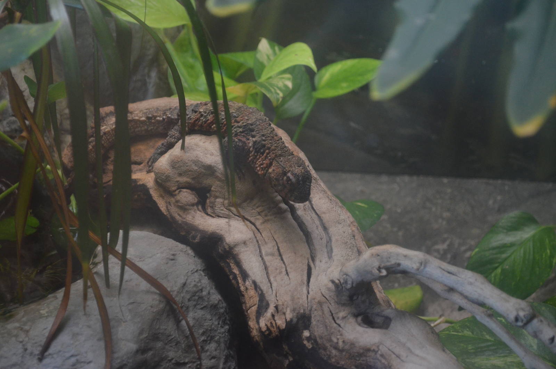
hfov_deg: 26.0
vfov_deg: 17.4
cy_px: 184
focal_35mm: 78
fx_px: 1202
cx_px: 278
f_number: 5.6
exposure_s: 1/30
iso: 1800
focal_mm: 52
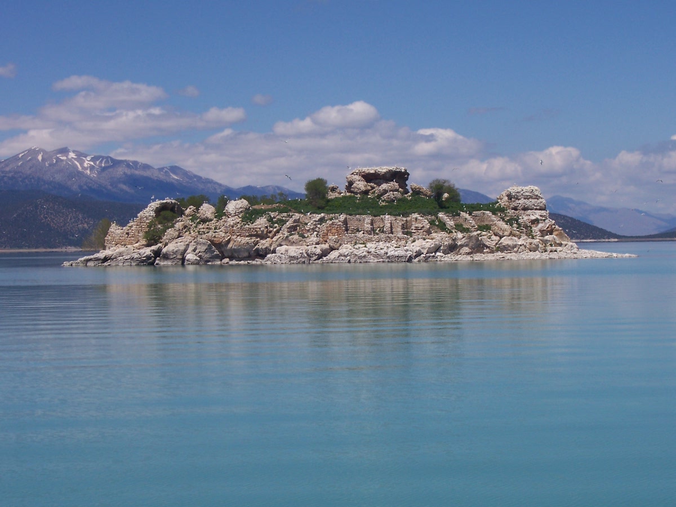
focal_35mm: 82
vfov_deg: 18.0
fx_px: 1601
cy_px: 254
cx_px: 338
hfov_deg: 23.8
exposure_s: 1/500
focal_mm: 13.5
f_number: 8
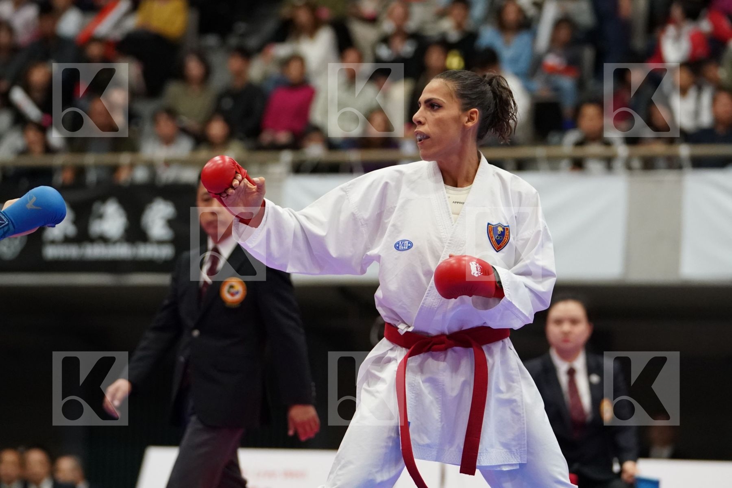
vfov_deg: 6.8
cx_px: 366
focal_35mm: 202
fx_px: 4107
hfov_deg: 10.2
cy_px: 244
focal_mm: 135
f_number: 2.8
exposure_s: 1/1000
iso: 4000
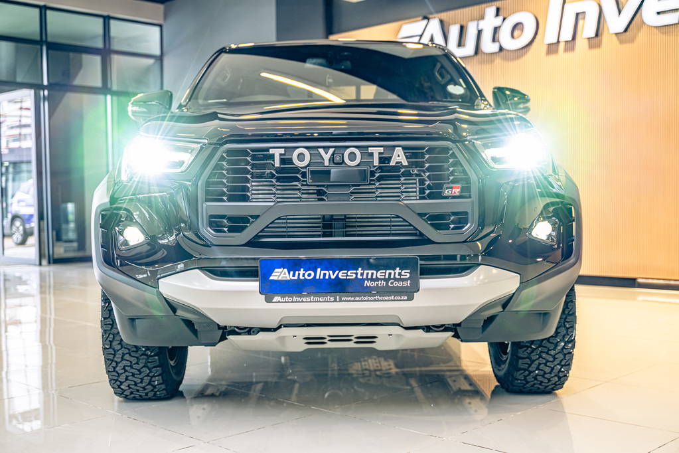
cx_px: 340
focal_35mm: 44
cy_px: 226
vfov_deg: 30.5
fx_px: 830
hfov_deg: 44.5
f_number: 2.8
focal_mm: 44
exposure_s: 1/100
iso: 500
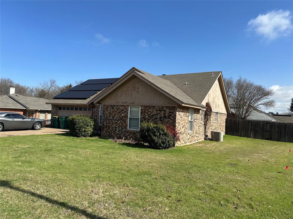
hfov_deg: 71.6
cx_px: 146
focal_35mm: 24
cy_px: 110
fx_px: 203
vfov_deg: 56.8
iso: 80
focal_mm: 6.86
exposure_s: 1/4545
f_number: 1.78
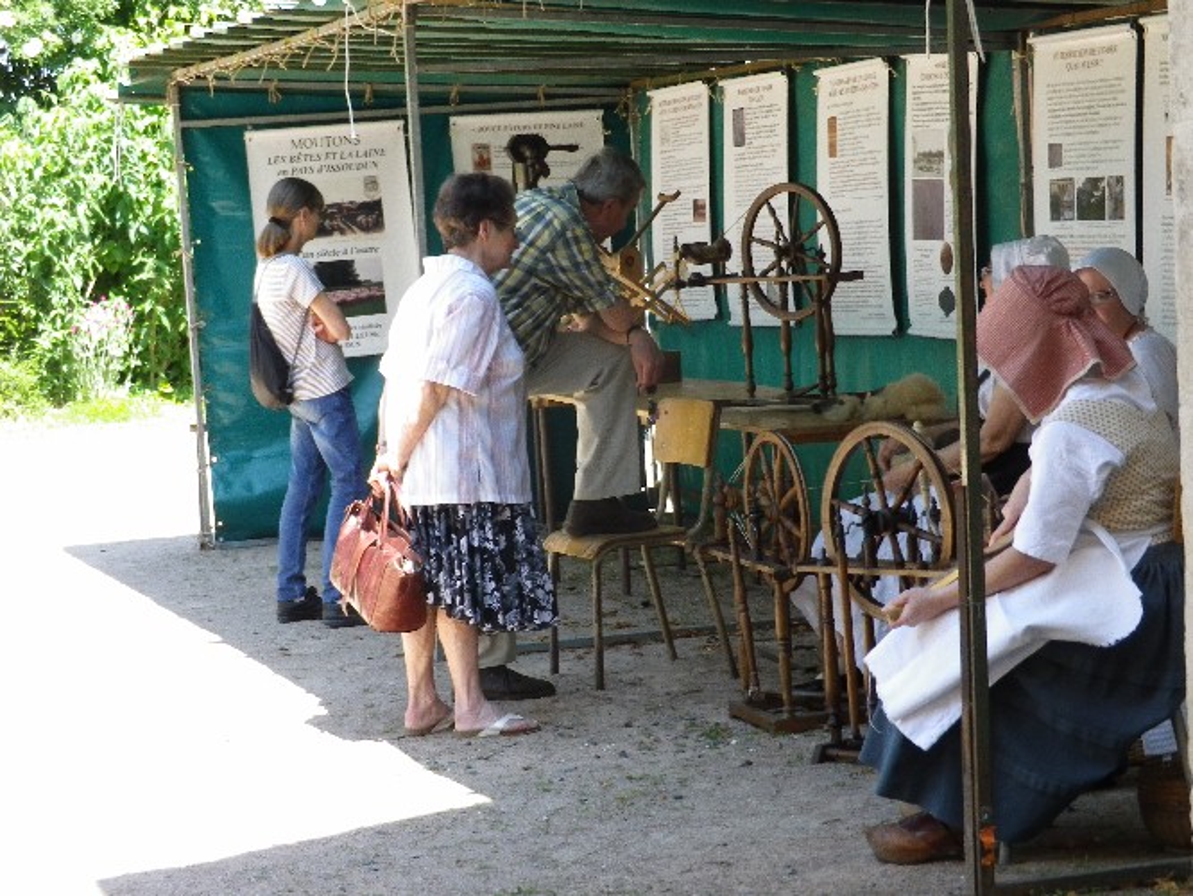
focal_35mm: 91
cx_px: 596
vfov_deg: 16.2
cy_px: 448
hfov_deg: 21.5
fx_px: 3137
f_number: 5
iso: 100
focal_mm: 16.4
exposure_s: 1/80
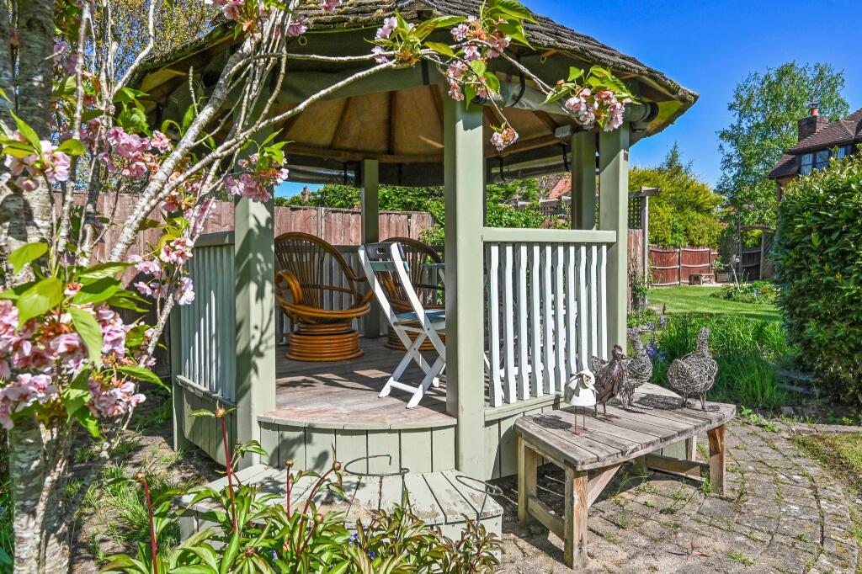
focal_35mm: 22
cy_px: 287
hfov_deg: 78.6
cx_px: 431
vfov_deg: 57.2
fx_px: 527
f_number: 8
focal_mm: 22
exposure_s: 1/1600
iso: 400
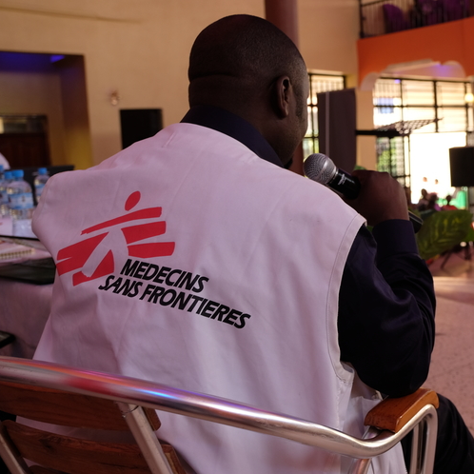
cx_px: 473
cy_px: 193
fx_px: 635
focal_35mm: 41
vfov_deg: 40.8
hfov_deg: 36.8
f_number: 2.8
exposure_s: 1/40
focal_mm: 16
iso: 250
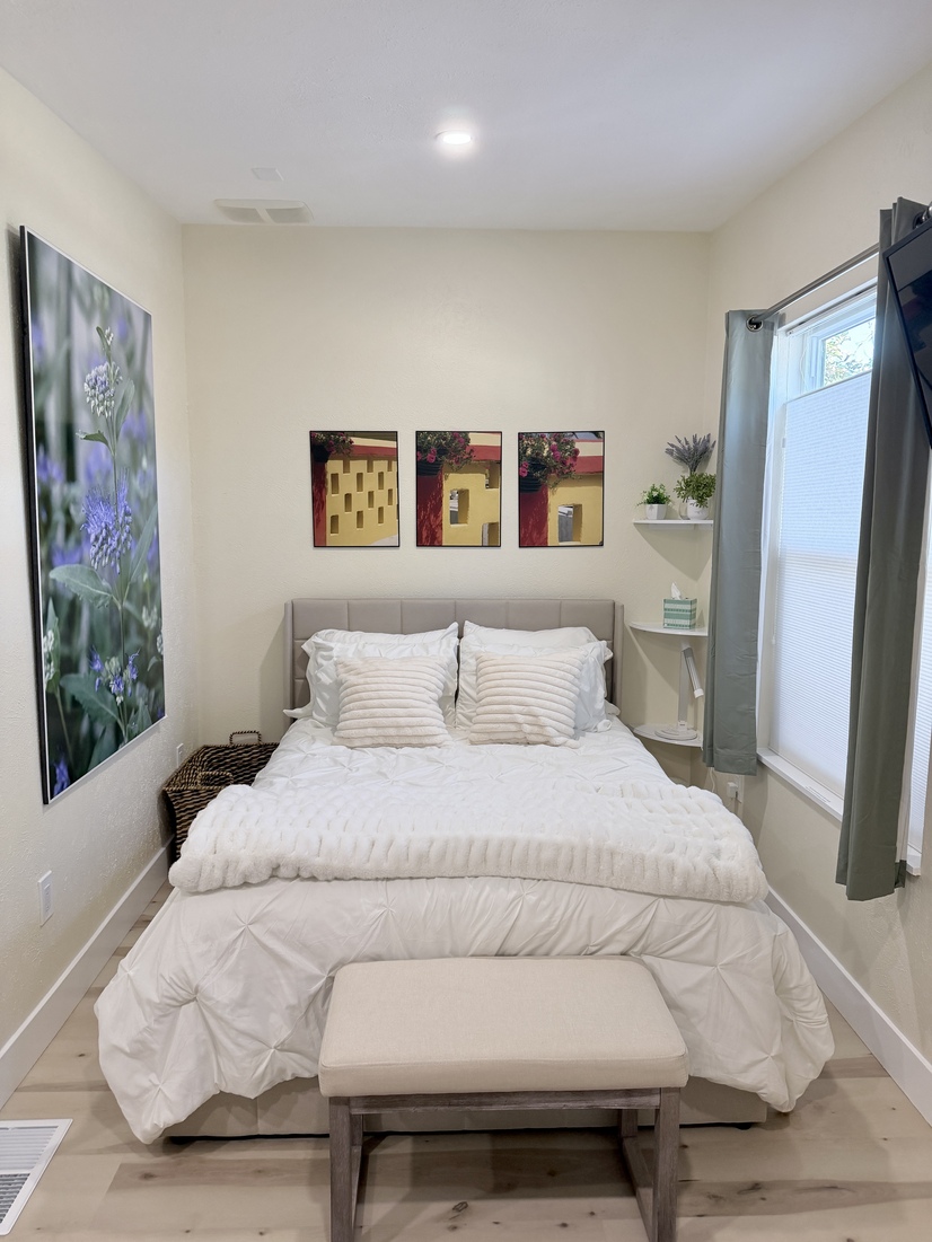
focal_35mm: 24
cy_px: 621
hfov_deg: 56.8
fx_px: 861
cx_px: 466
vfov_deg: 71.6
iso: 200
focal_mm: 6.76
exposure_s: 1/120
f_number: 1.78
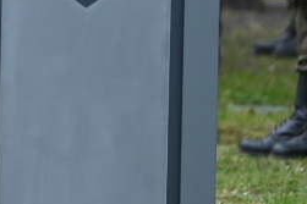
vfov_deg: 1.4
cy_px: -164
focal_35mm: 970
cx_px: -581
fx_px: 8266
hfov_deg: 2.1
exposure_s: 1/320
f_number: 2.8
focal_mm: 150
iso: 100
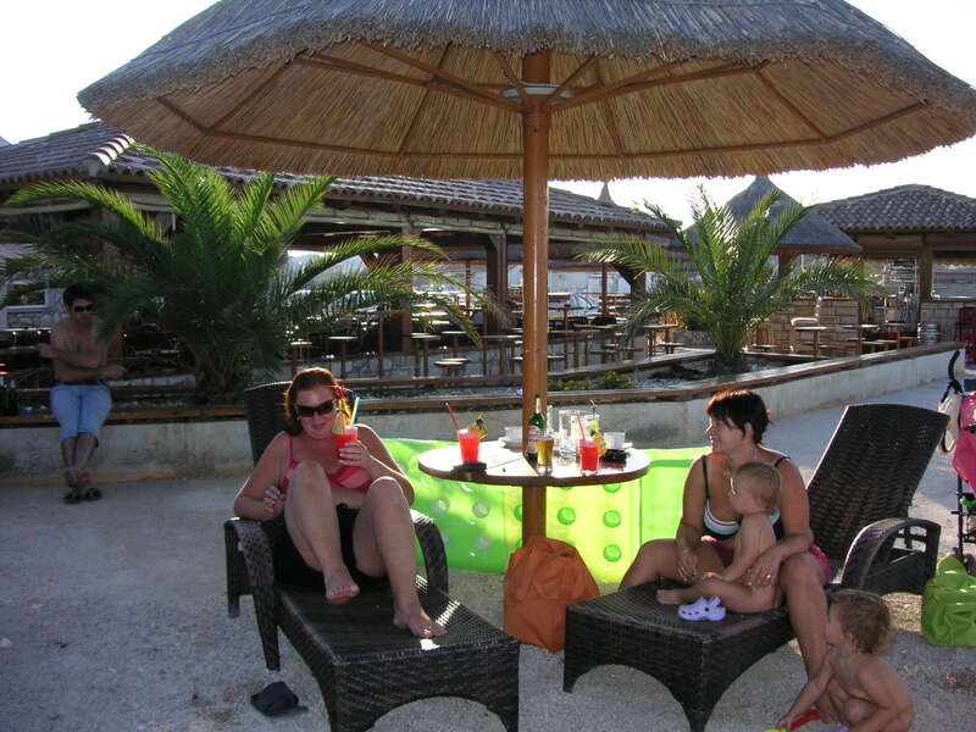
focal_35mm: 37
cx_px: 488
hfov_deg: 50.1
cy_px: 366
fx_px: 1043
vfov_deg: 38.7
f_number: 2.8
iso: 80
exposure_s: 1/1000
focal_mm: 6.1
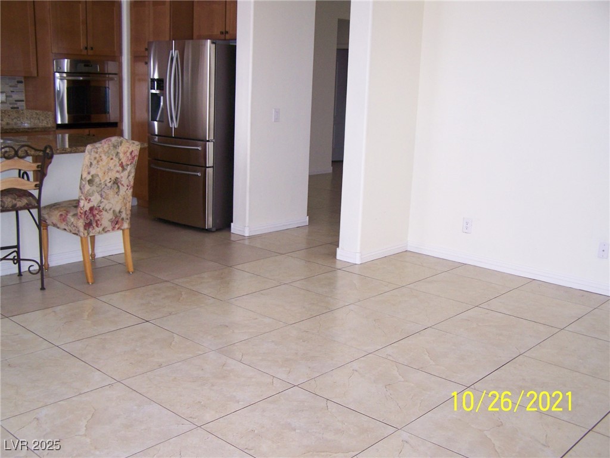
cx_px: 305
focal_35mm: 38
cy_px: 229
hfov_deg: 49.0
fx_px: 670
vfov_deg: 37.7
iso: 160
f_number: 2.8
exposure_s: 1/60
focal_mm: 6.3
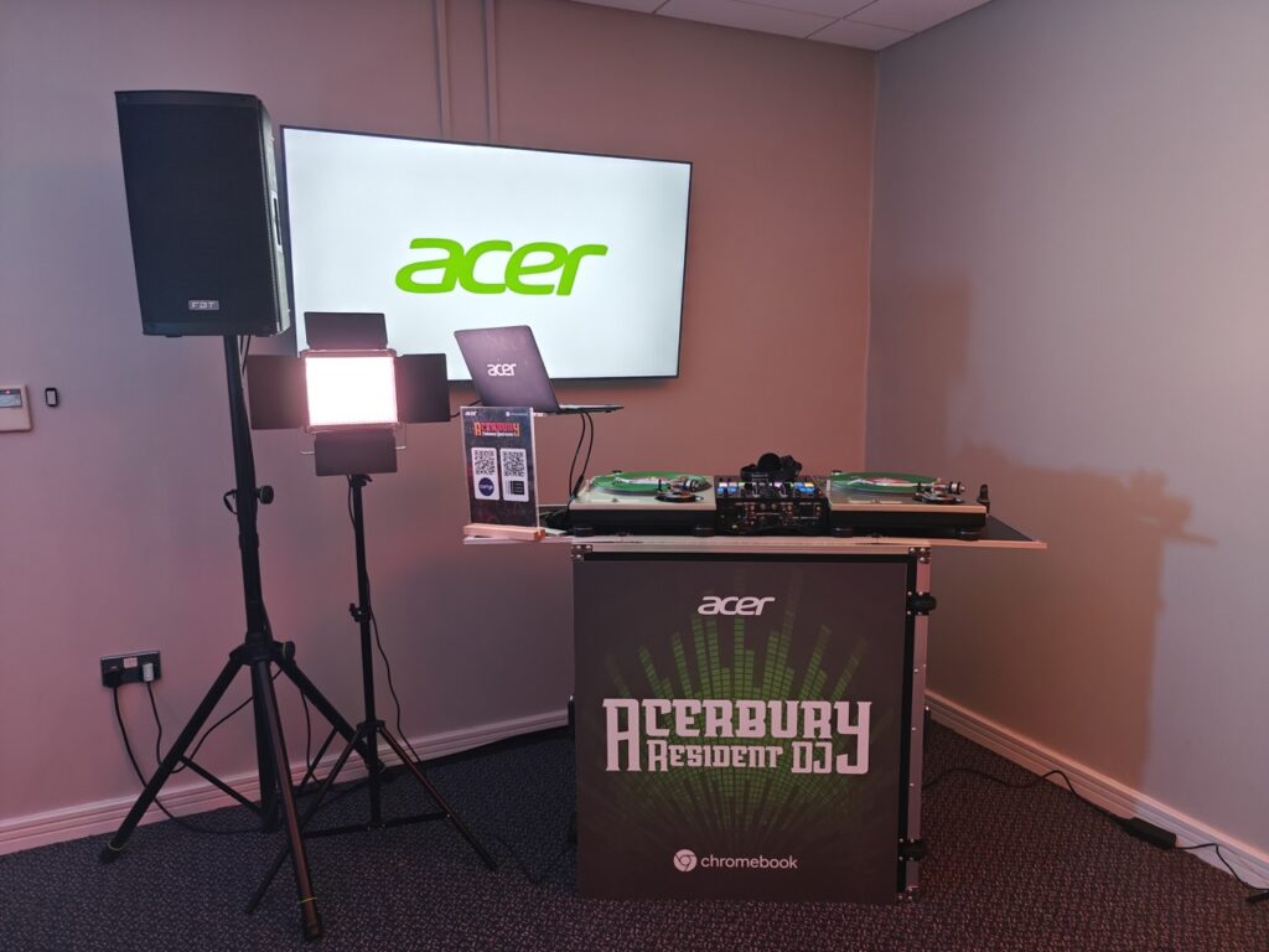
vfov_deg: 58.9
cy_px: 476
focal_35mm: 23
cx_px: 634
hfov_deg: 73.9
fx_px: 843
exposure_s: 1/100
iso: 640
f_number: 1.6
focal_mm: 6.06
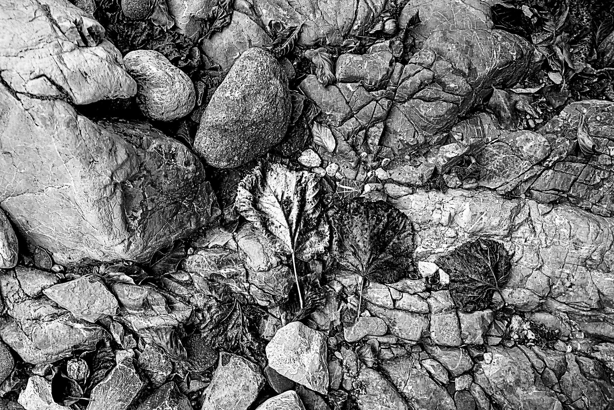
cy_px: 205
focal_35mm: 36
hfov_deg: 53.1
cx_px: 307
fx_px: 614
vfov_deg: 36.9
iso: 250
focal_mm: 24
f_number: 5.6
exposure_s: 1/100
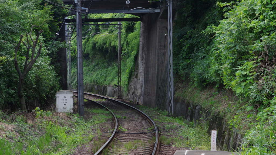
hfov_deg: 19.5
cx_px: 138
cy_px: 84
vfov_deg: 11.0
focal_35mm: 110
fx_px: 805
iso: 100
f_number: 5.6
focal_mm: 70
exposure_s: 1/125
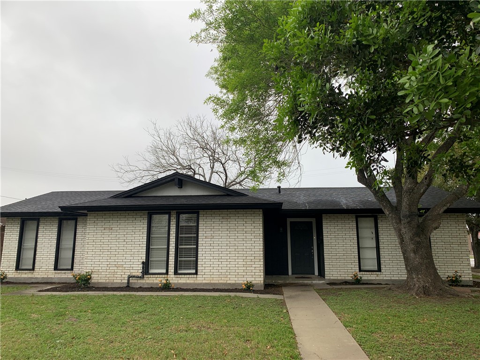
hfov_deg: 67.3
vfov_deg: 53.1
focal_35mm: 26
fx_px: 361
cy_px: 180
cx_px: 240
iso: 25
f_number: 1.8
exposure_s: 1/180
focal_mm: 4.25
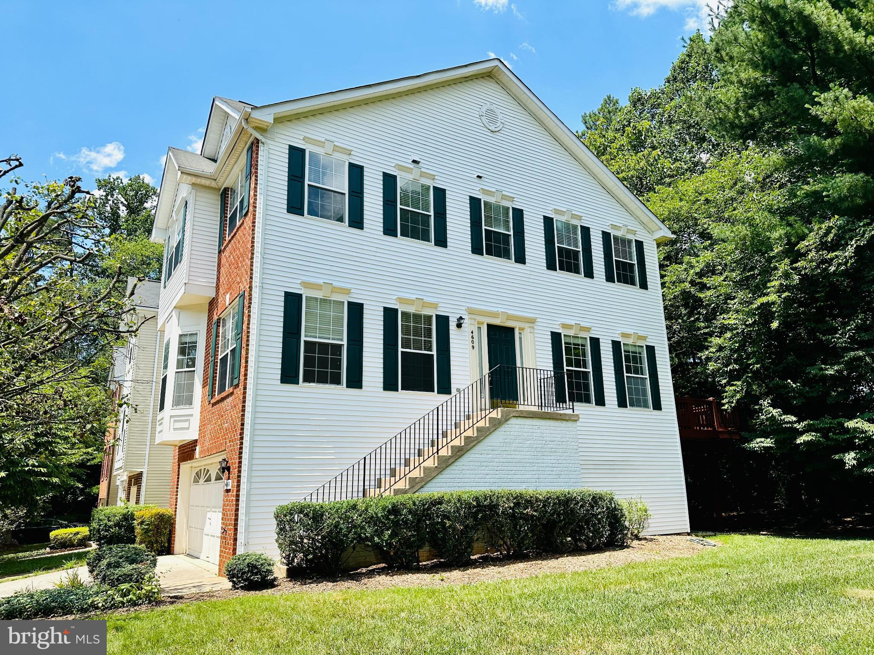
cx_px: 437
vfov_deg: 56.8
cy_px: 328
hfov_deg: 71.6
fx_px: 606
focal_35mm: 24
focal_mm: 6.86
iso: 80
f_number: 1.78
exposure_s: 1/3155
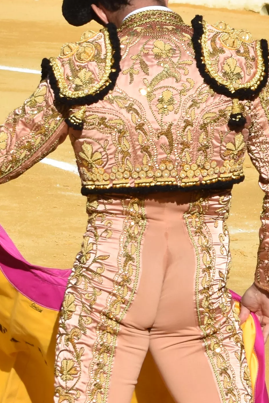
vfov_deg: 4.6
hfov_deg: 3.0
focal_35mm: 449
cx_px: 521
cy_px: 200
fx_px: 5033
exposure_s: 1/1250
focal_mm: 70
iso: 400
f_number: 9
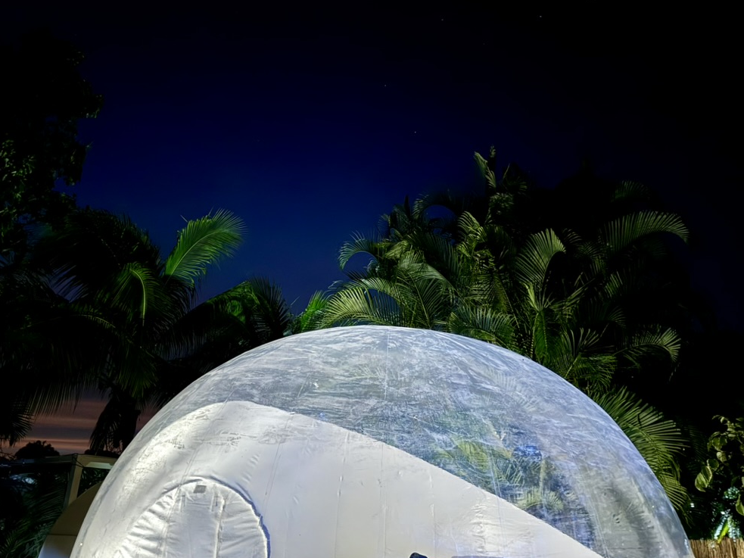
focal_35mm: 25
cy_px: 276
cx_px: 373
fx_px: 537
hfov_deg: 69.4
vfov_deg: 54.9
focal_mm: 6.76
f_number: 1.78
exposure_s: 1/9
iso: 1600
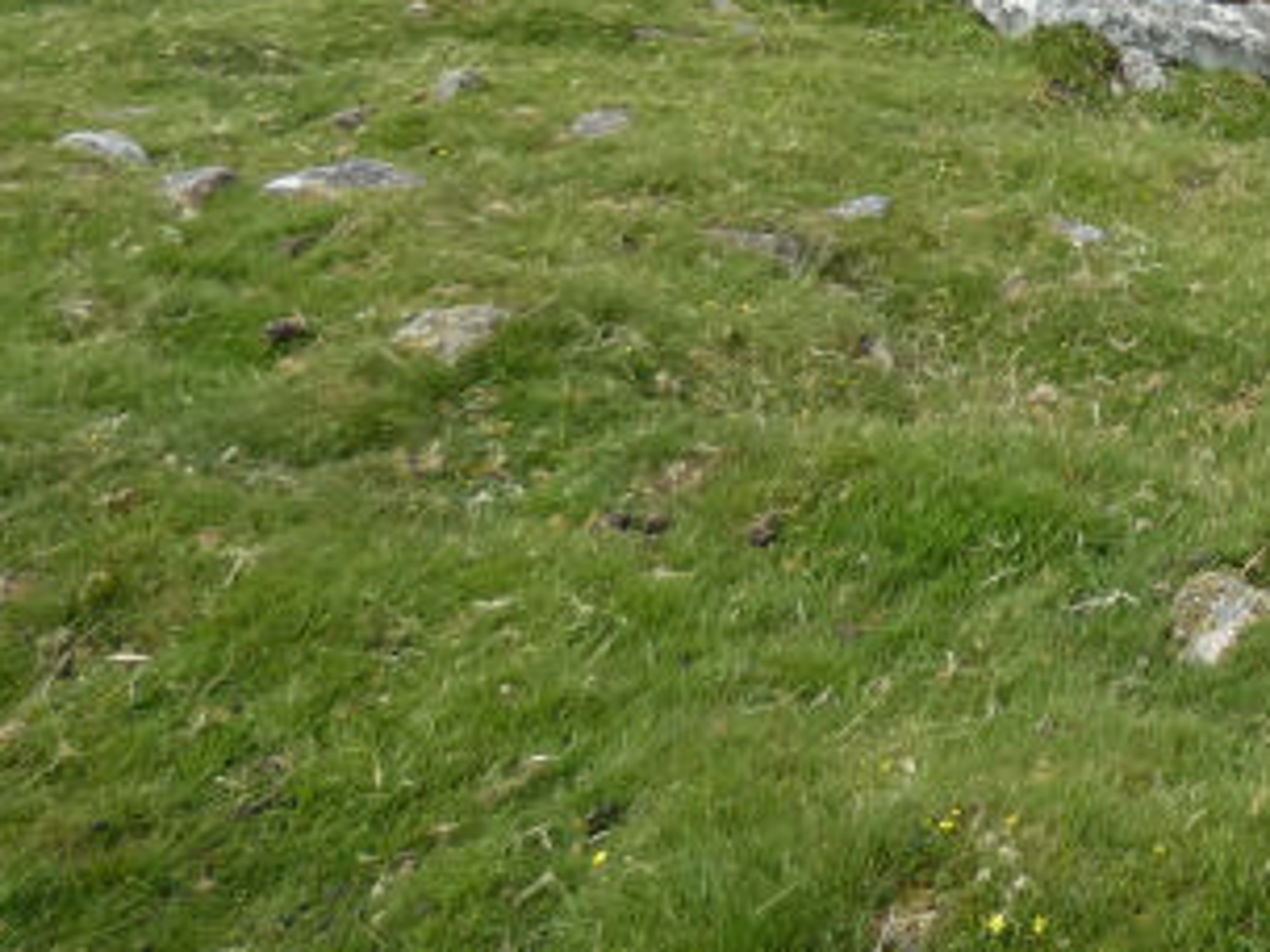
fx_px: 2165
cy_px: -150
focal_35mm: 59
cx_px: 1700
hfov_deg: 26.9
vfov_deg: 23.0
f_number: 2.8
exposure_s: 1/800
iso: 80
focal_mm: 3.6
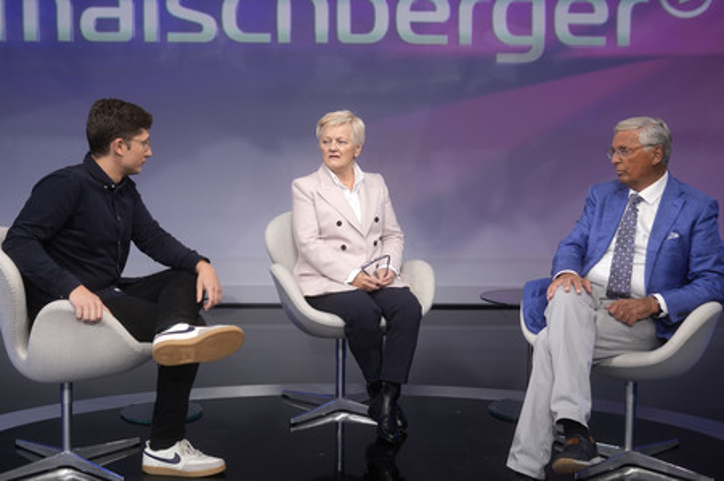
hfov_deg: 43.6
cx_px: 362
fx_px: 904
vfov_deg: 29.8
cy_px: 240
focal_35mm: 45
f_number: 2.2
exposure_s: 1/250
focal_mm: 30
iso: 640
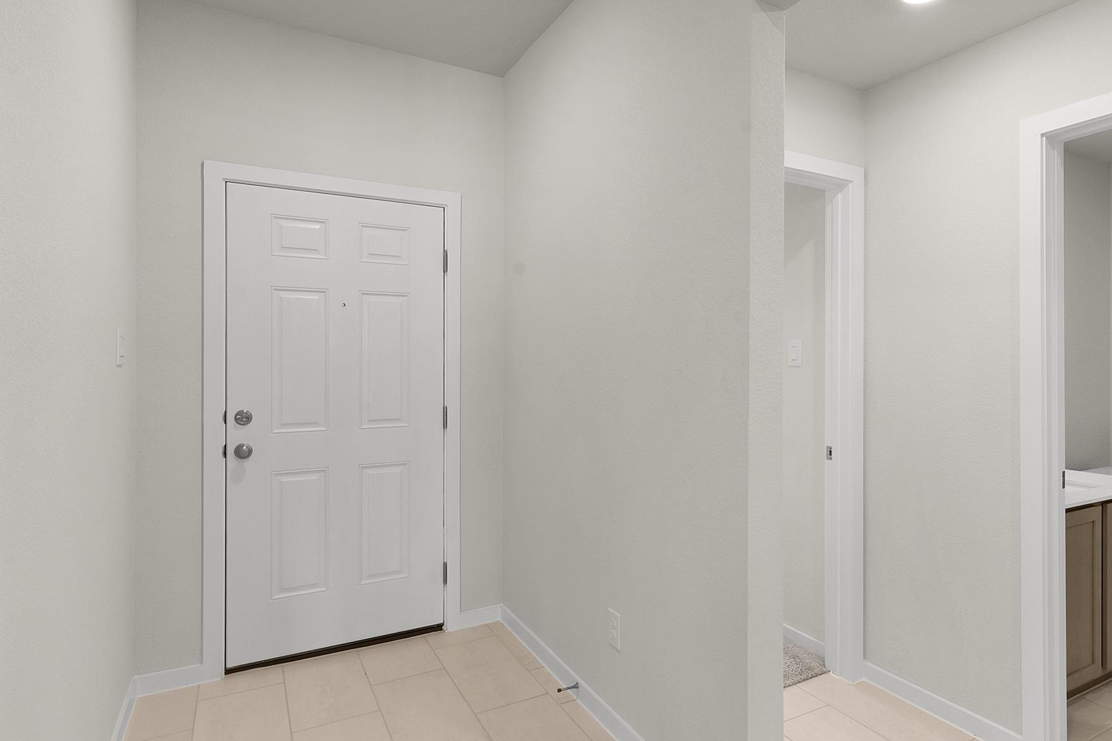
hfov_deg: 83.8
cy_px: 353
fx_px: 618
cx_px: 600
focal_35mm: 20
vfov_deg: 61.9
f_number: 9
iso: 100
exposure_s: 1/2.5
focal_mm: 17
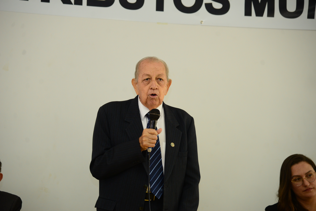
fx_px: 1054
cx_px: 158
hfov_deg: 17.1
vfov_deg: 11.4
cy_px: 106
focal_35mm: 120
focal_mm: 120
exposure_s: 1/125
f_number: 4
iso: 1600
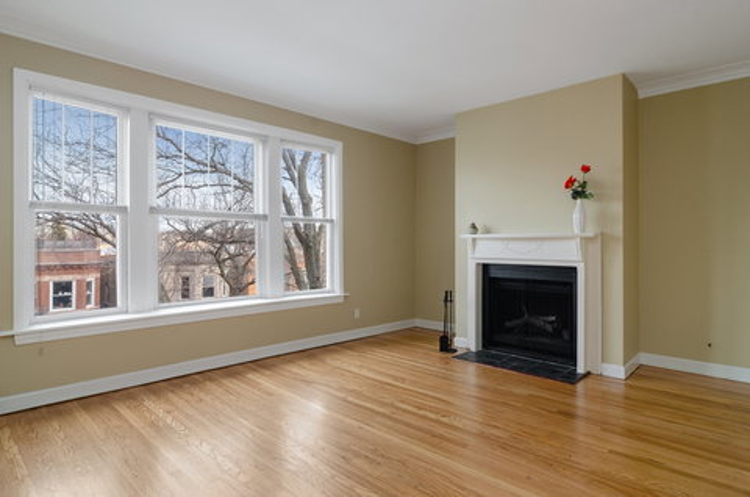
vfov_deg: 59.3
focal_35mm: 21
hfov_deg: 81.3
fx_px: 437
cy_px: 248
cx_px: 375
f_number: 8
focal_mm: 14
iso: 200
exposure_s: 1/10
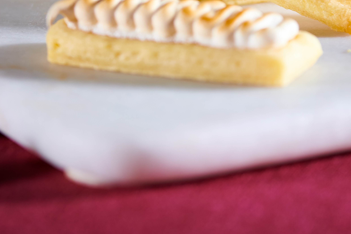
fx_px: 3449
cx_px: 209
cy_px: -10
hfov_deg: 5.8
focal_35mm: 354
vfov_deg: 3.9
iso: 250
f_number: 3.5
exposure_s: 1/250
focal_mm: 135
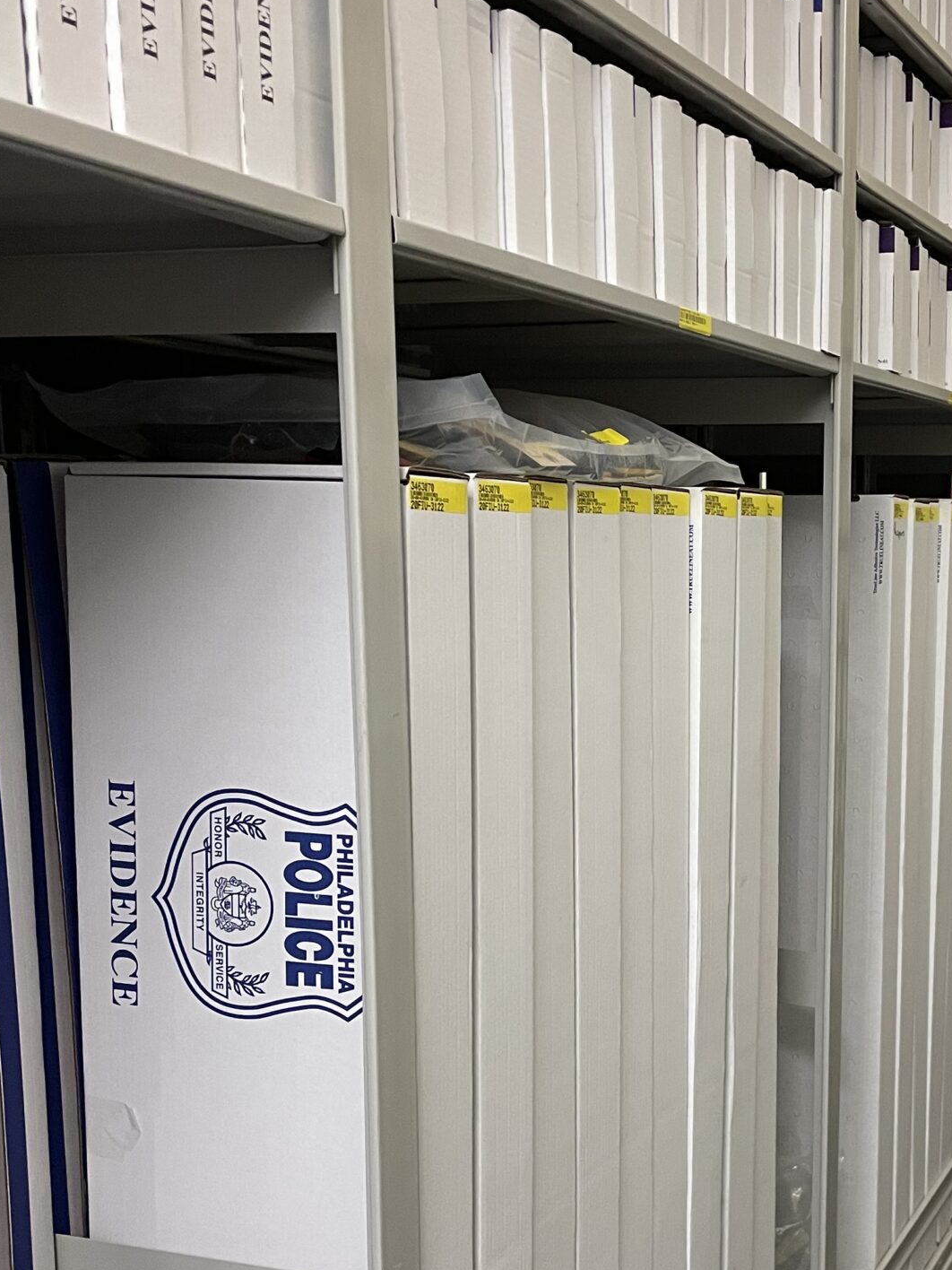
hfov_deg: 30.0
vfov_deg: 40.1
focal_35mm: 47
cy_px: 820
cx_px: 797
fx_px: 1723
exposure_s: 1/60
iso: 250
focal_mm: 4.2
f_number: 1.6
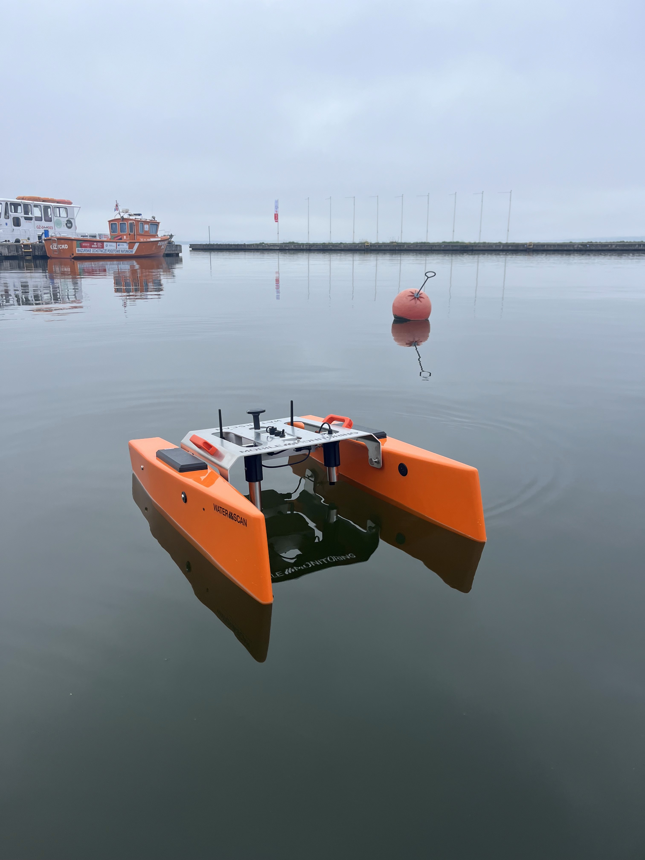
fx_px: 646
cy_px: 430
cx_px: 322
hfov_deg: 53.1
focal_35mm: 26
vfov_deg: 67.3
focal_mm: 5.1
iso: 50
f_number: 1.6
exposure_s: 1/1422
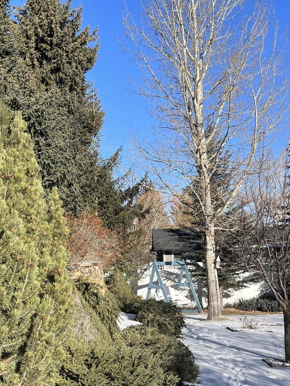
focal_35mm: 46
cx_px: 60
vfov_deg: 41.2
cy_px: 177
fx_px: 514
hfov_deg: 30.8
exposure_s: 1/2309
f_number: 1.6
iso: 50
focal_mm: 5.1
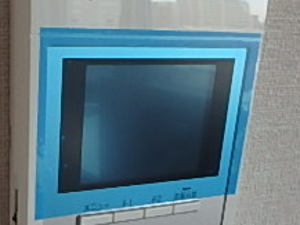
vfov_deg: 22.3
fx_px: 538
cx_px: 43
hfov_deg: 30.1
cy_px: 253
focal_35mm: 62
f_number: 3.5
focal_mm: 3.7
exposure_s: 1/40
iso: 200
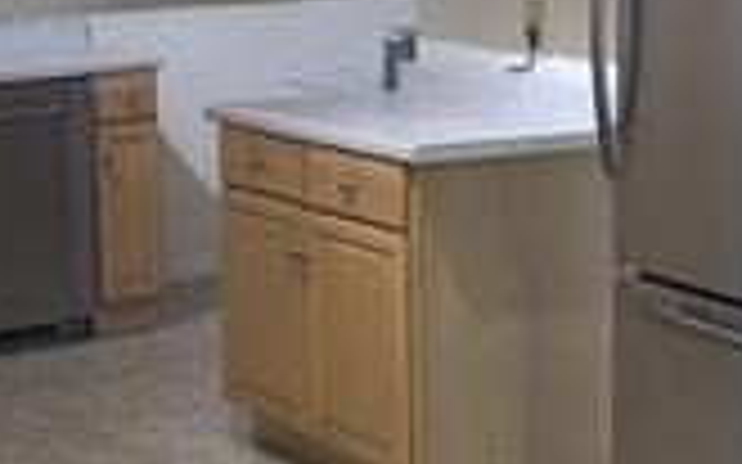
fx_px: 2022
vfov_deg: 13.1
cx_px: 463
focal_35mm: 100
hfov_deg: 20.8
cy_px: 185
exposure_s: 1/15
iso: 40
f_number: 1.8
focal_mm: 4.25
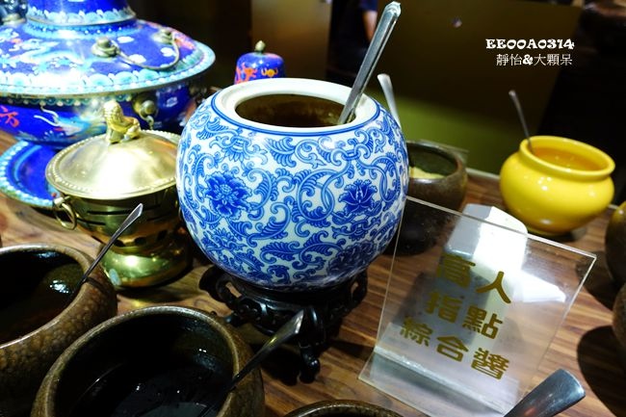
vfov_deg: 53.1
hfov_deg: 73.8
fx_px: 417
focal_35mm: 24
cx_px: 313
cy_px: 208
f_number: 2.5
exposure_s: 1/25
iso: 640
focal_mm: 8.8
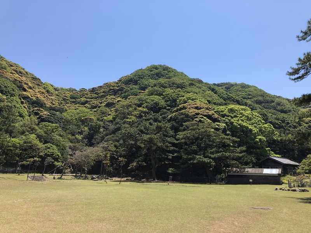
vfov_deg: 49.7
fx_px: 252
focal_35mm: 28
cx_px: 156
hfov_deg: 63.4
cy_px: 116
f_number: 1.8
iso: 20
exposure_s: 1/1600
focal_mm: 3.99
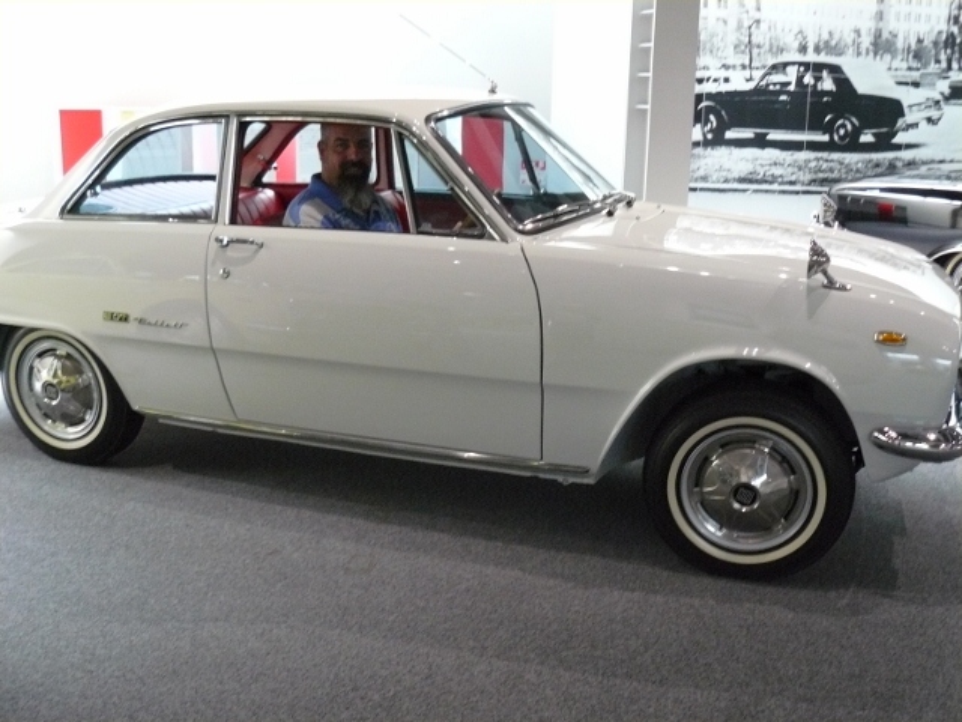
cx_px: 481
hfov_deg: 51.4
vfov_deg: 39.7
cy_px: 361
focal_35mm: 36
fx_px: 1000
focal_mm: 6
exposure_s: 1/50
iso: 400
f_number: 2.8
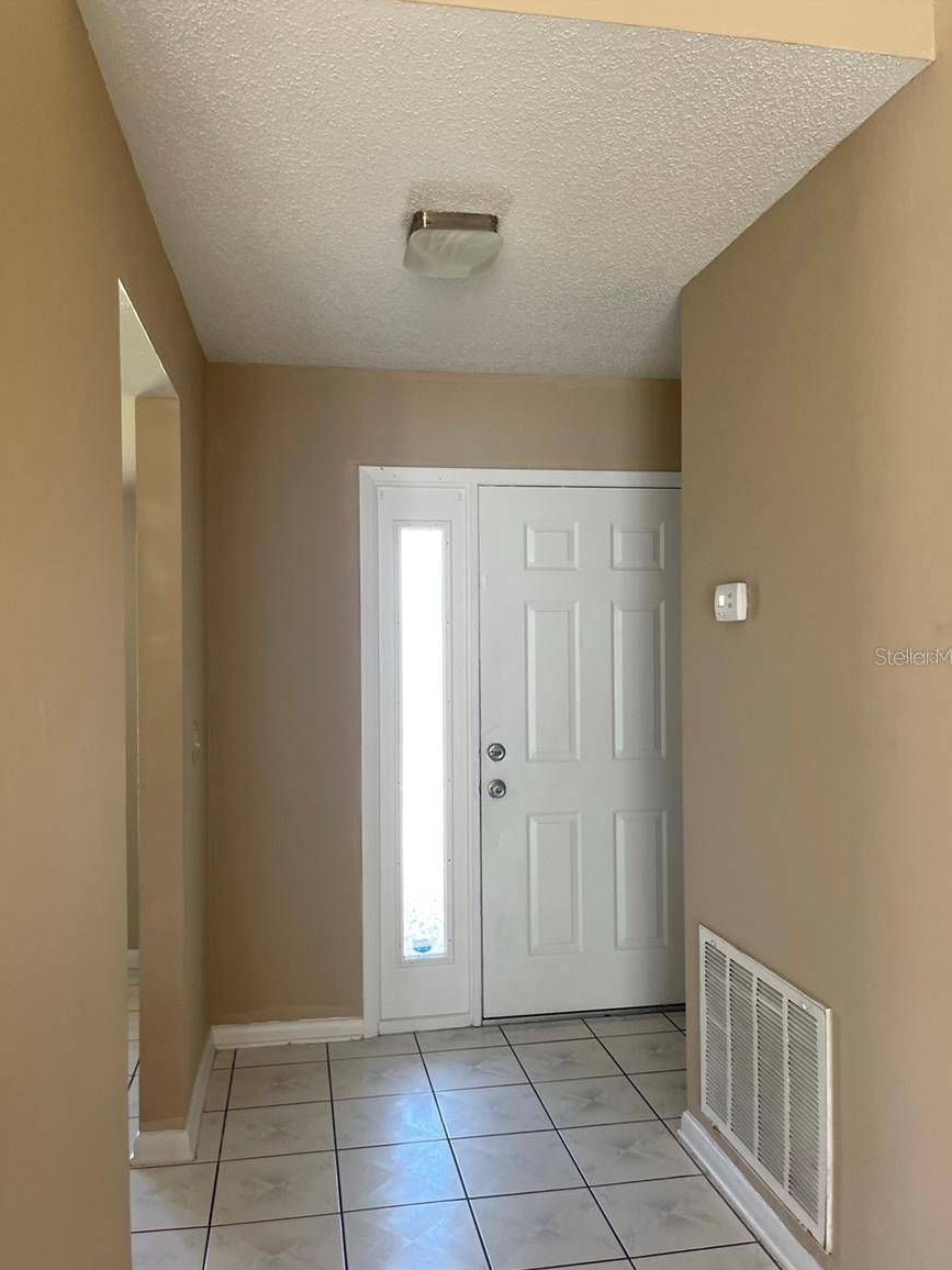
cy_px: 656
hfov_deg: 51.4
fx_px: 990
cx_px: 484
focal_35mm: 27
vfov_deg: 65.3
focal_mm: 5.1
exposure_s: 1/121
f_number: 1.6
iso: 125
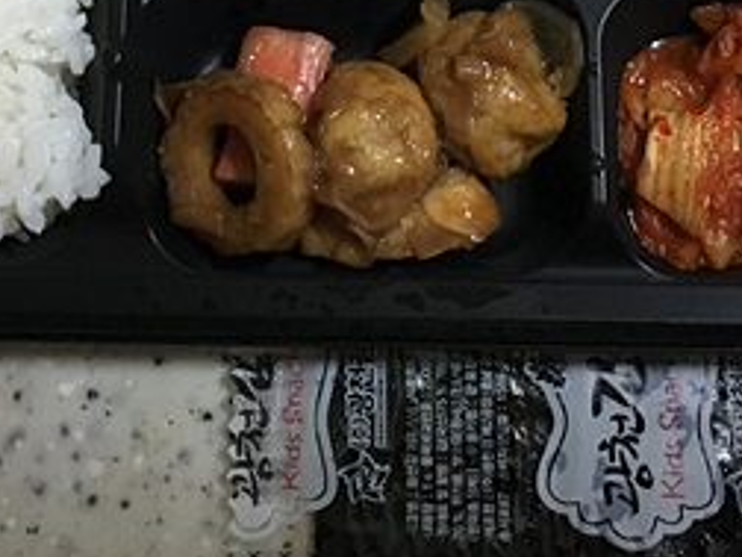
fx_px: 1479
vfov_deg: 20.4
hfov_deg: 28.1
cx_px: 318
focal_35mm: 69
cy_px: -41
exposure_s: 1/30
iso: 200
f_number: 2.2
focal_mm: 4.15
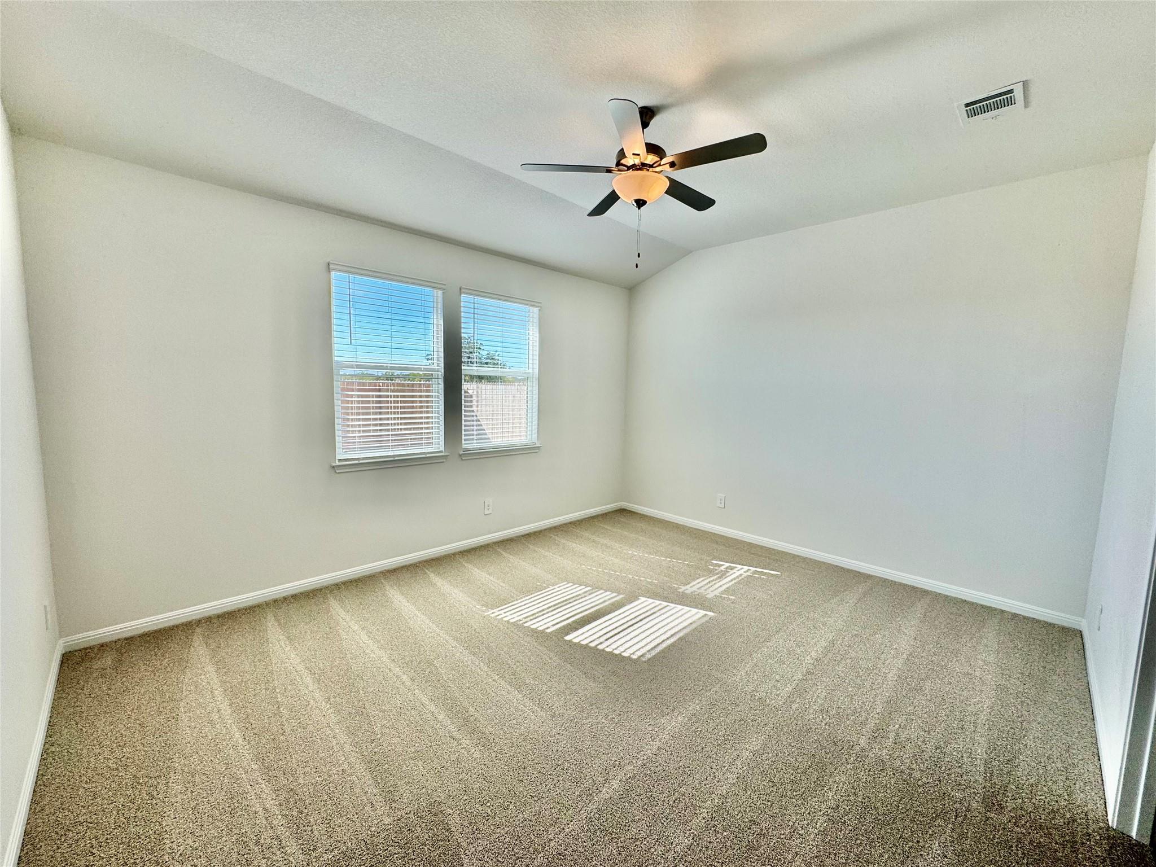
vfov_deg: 85.7
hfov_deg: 102.1
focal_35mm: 14
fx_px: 468
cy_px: 434
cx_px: 578
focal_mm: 2.22
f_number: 2.2
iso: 40
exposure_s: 1/262
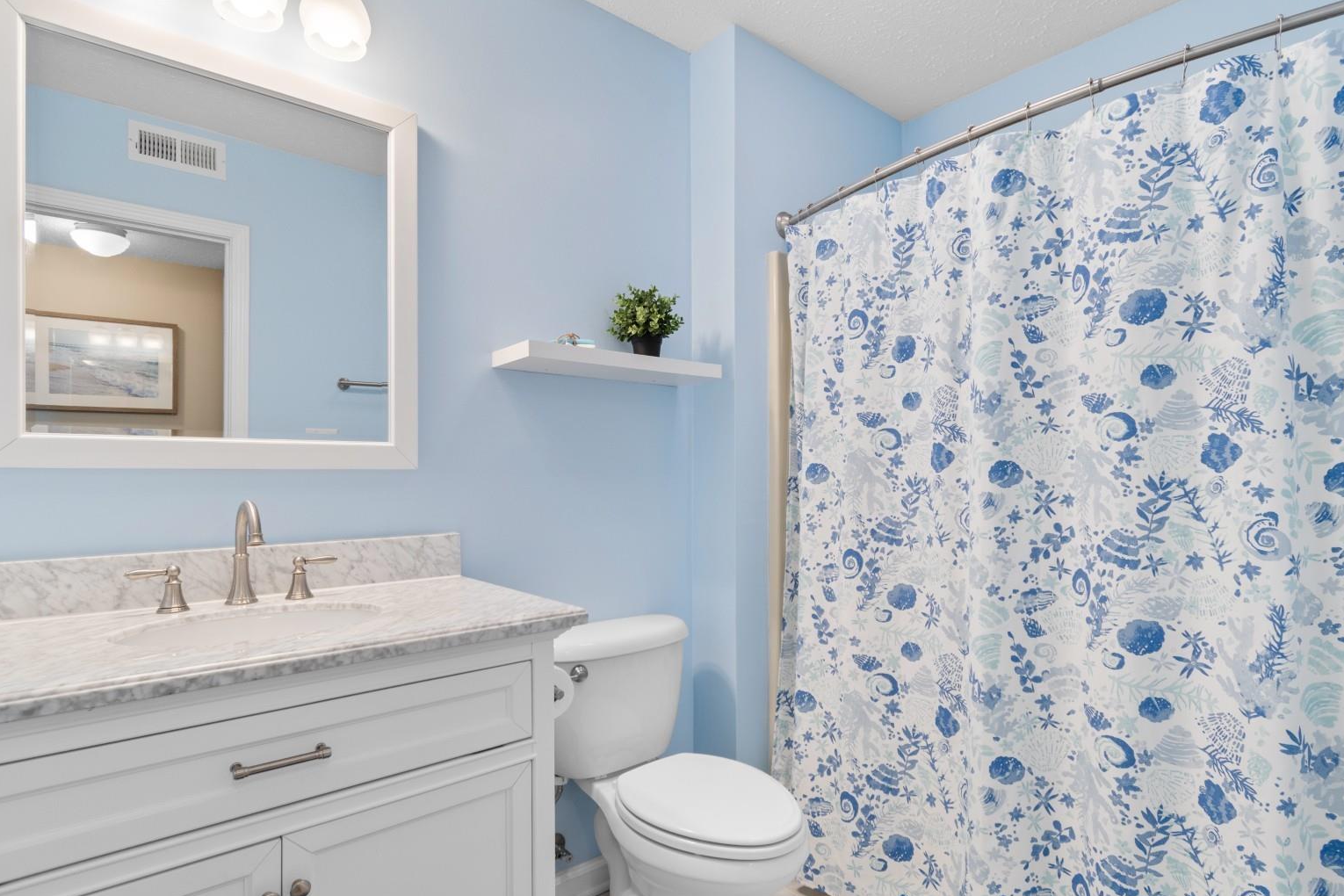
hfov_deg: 90.0
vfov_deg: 67.4
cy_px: 459
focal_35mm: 18
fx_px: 672
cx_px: 694
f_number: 4.8
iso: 100
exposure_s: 1/3
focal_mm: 11.5
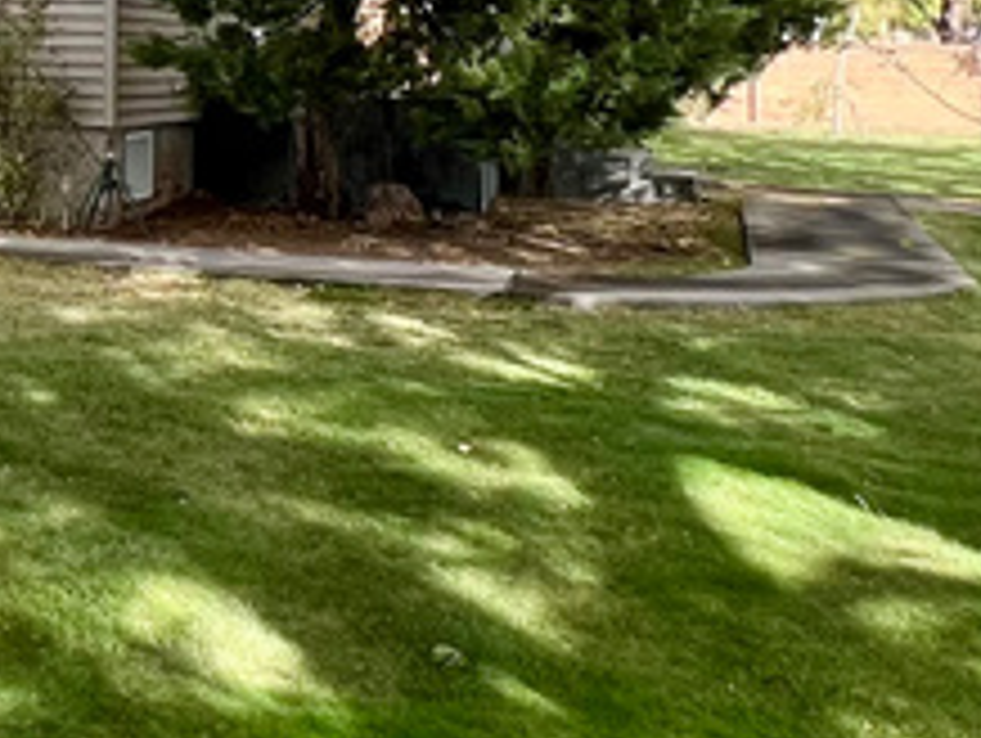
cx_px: -405
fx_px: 1731
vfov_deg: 23.0
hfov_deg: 25.5
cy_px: -27
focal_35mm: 61
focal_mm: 1.57
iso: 32
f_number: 1.8
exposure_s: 1/388
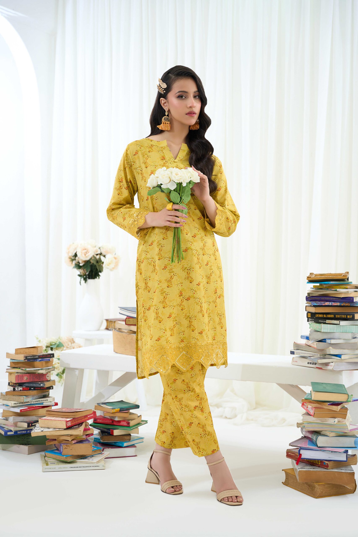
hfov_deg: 24.1
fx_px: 840
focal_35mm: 56
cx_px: 179
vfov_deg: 35.5
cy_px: 268
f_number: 2.8
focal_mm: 56.3
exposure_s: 1/125
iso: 125
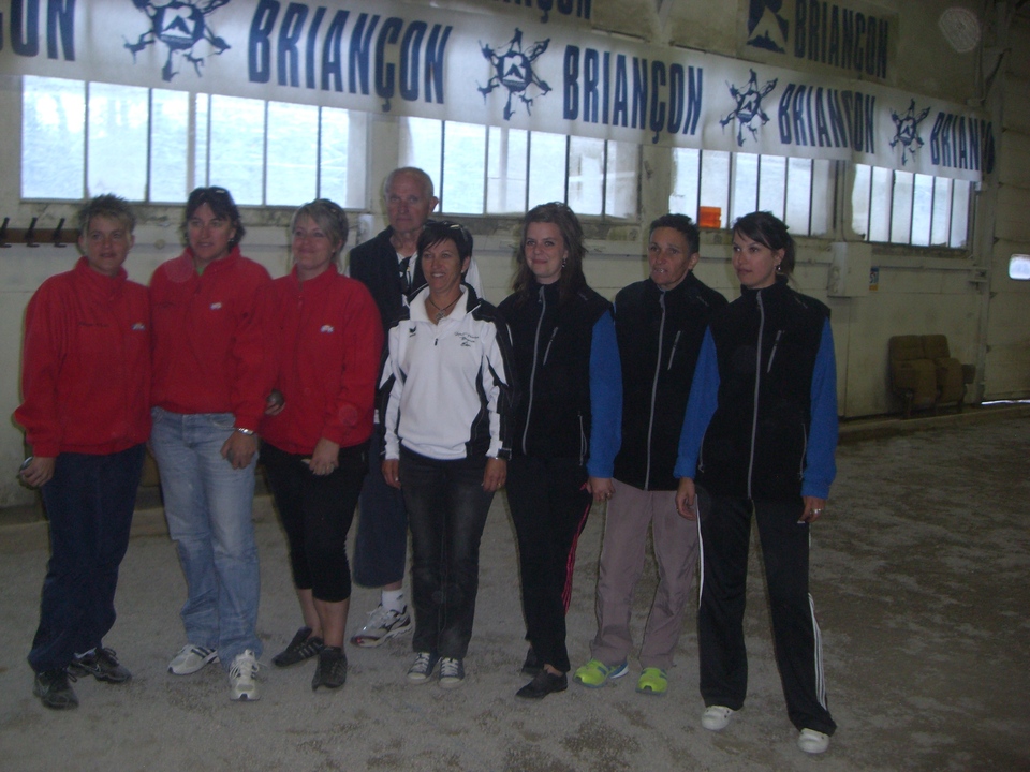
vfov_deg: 37.7
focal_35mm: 38
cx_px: 515
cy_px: 386
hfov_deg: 49.0
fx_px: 1131
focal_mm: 6.2
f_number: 2.7
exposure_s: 1/60
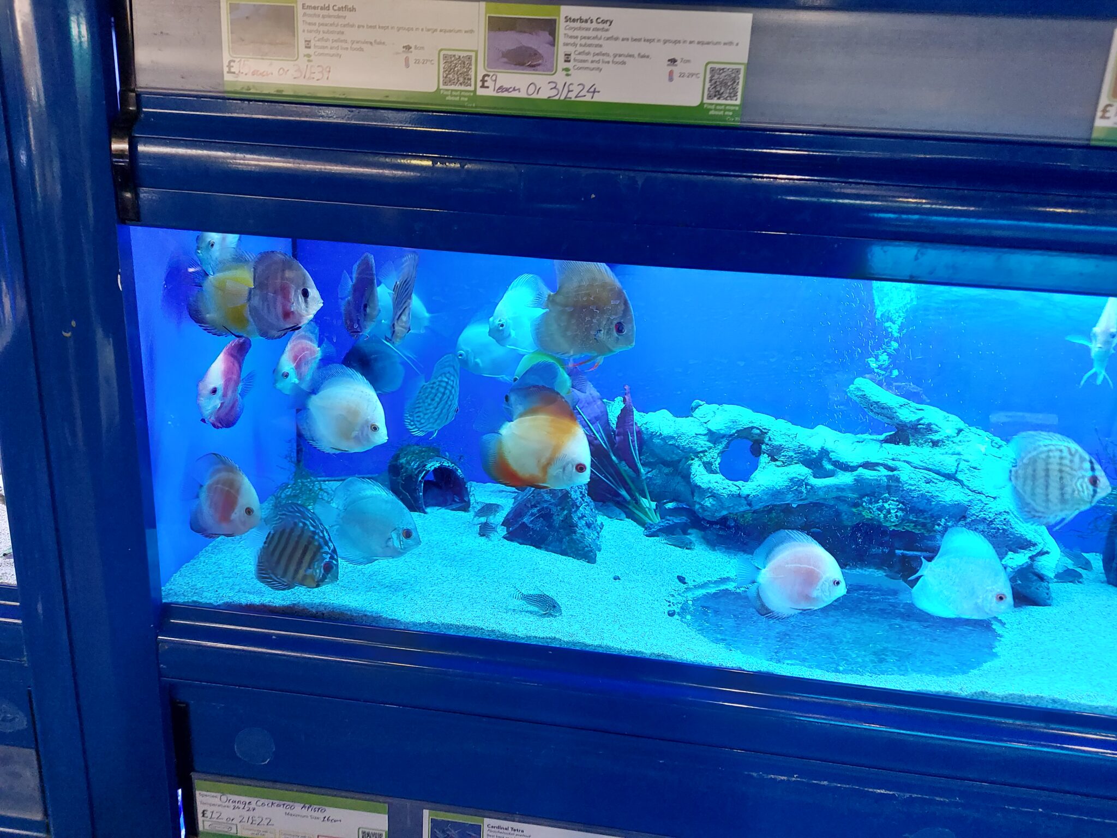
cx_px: 558
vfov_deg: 56.8
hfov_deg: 71.6
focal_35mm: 24
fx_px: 774
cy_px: 419
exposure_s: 1/25
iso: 250
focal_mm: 5.23
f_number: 1.8
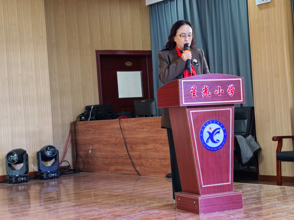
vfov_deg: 20.4
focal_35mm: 72
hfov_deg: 27.0
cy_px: 110
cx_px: 147
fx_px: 612
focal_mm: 6.35
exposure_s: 1/300
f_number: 2
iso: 640
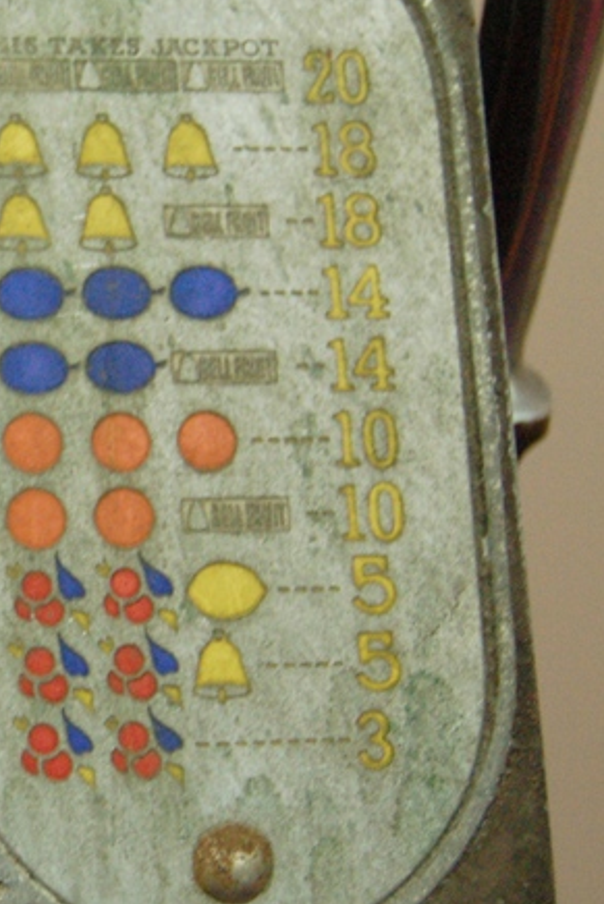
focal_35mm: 93
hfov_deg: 13.8
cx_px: -311
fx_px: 2338
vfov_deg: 21.9
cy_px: 435
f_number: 4.2
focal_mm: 30
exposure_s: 1/25
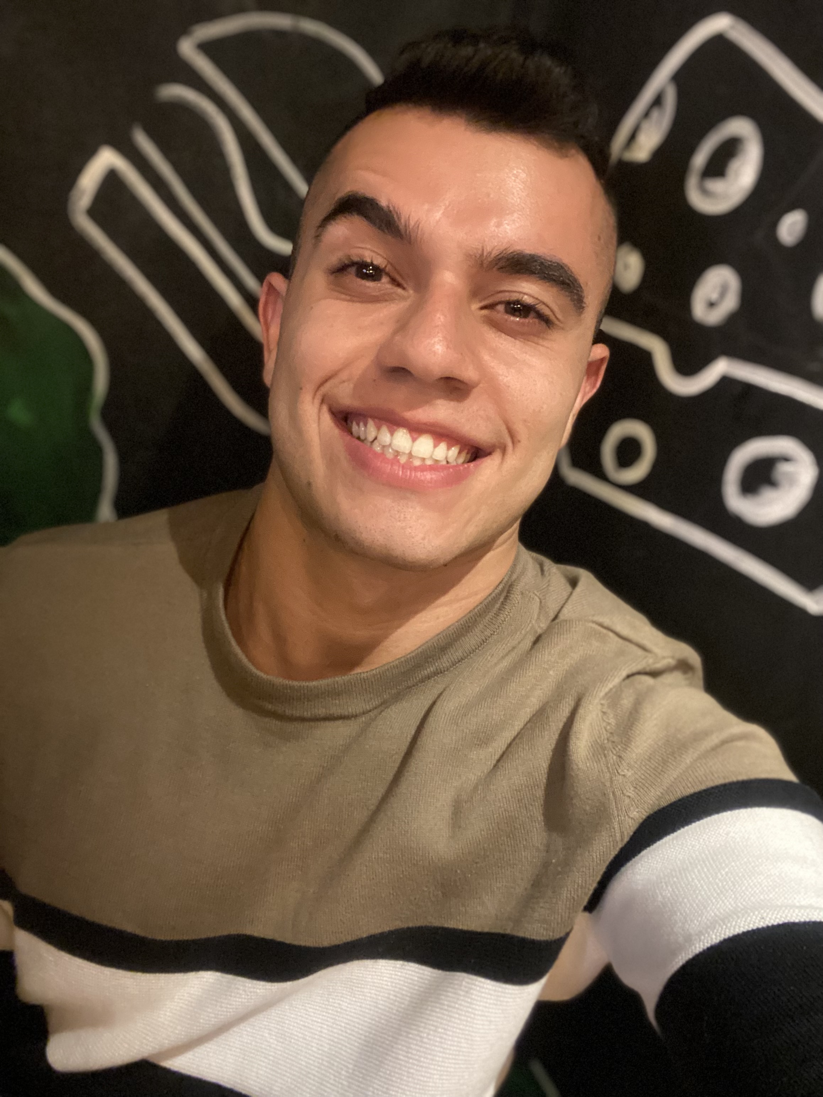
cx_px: 412
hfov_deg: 46.8
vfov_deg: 60.0
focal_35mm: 30
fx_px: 951
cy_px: 548
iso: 640
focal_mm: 2.71
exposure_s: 1/24
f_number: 2.2
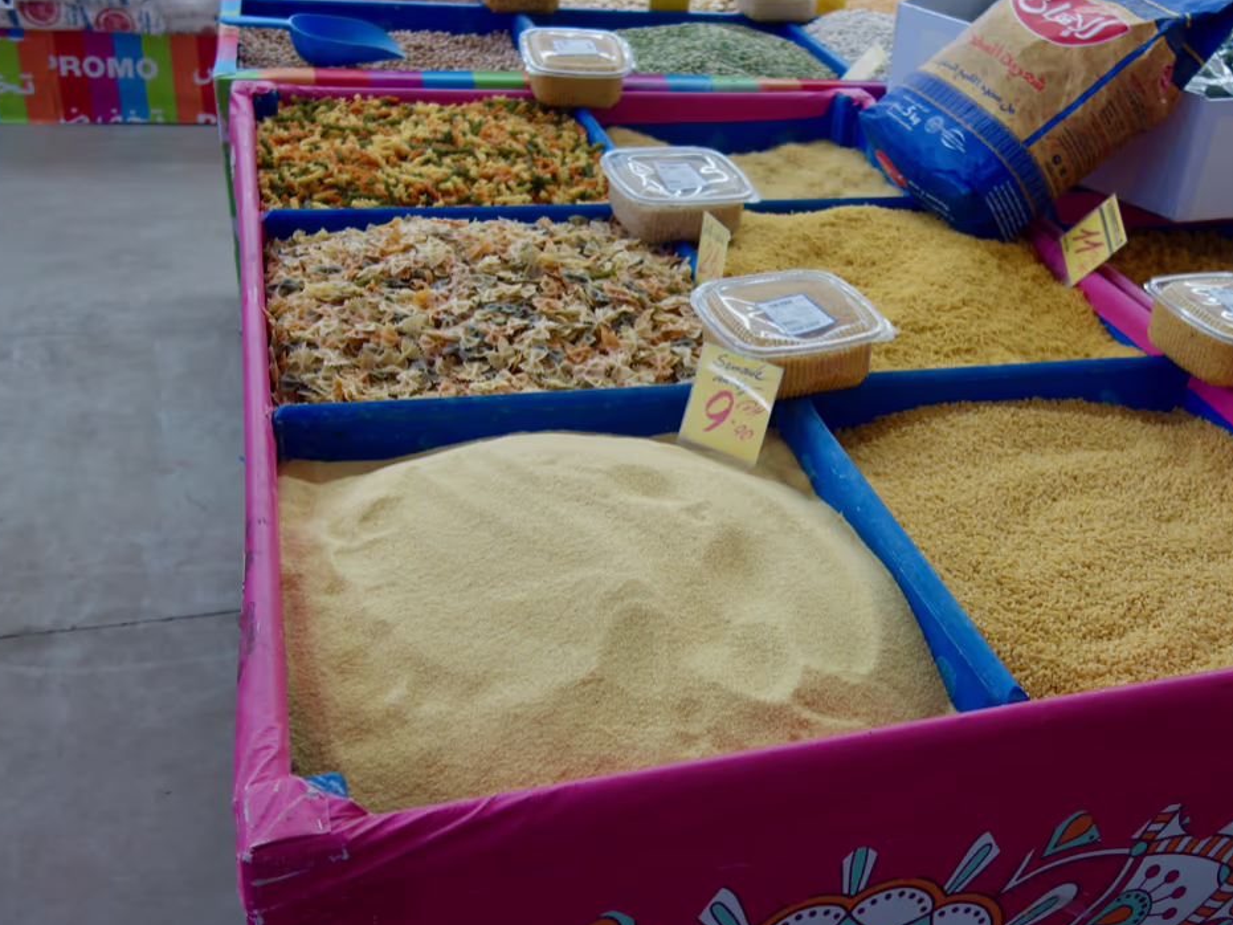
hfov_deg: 49.5
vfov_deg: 38.6
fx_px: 1318
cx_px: 787
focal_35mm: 37
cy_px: 425
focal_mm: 10.4
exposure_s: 1/100
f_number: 1.8
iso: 125
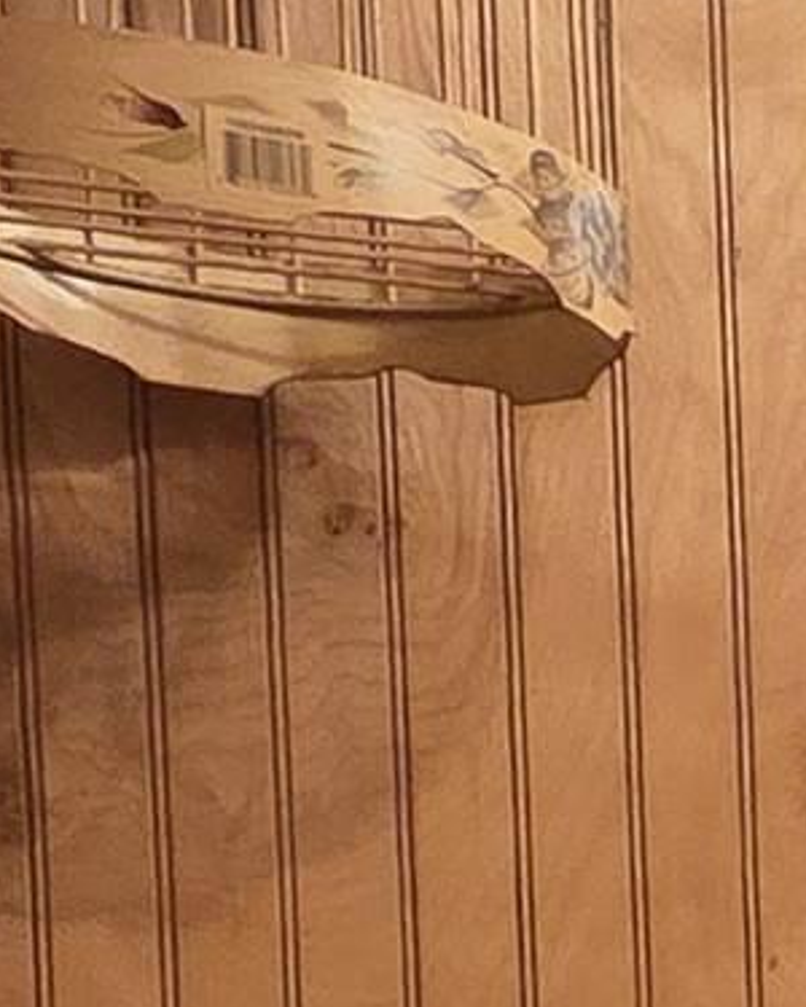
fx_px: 3101
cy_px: 1566
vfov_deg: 16.6
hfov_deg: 10.1
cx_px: 2547
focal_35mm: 104
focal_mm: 2.2
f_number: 2.2
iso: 500
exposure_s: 1/60
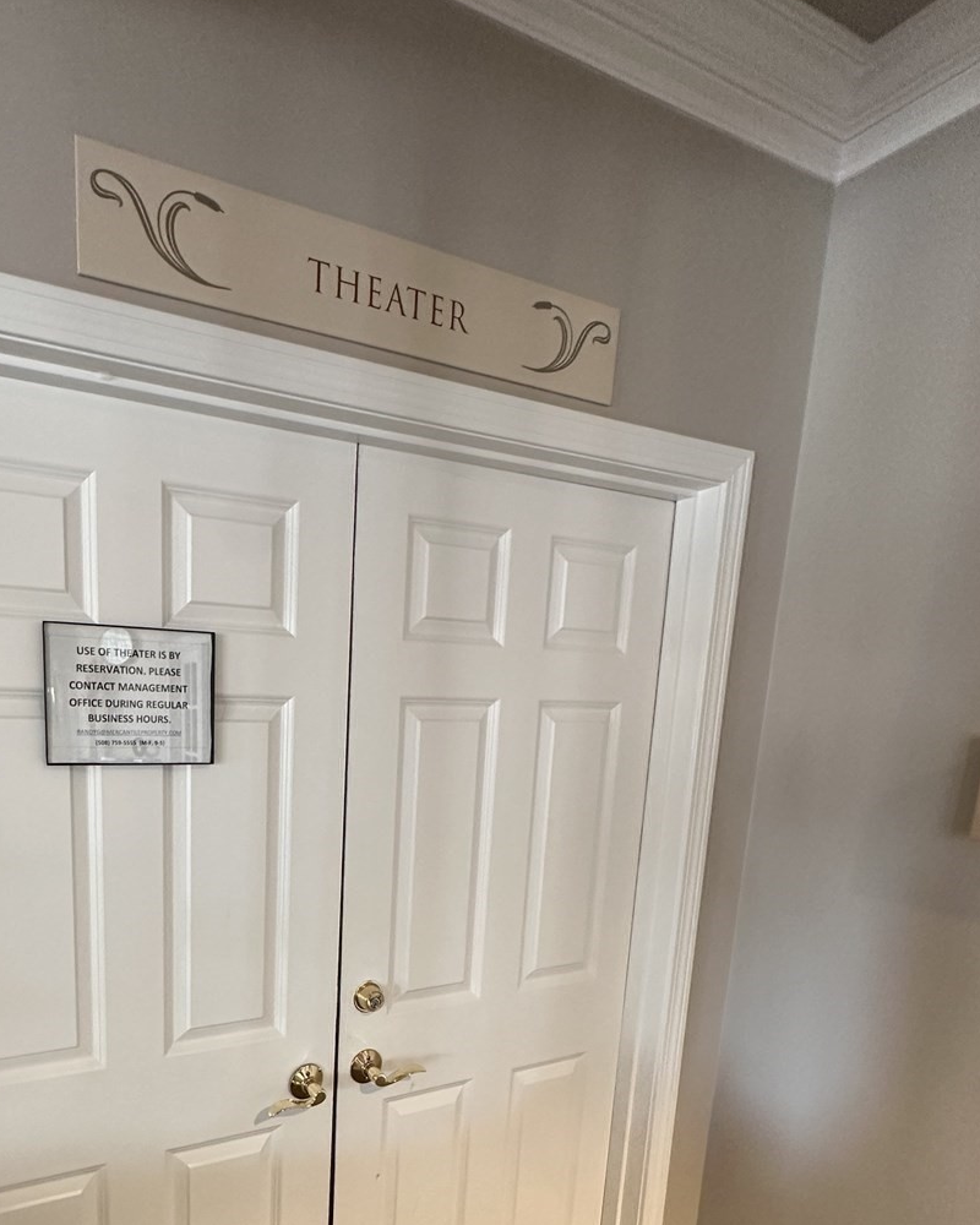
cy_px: 837
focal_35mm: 21
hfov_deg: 63.2
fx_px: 761
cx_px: 299
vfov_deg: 74.7
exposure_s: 1/57
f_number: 2.2
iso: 320
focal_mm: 2.22
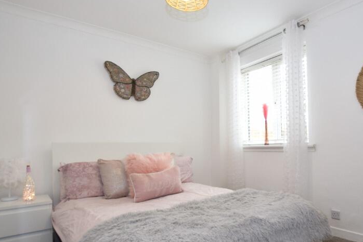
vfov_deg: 56.8
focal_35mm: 22
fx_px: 222
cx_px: 228
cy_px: 147
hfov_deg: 77.1
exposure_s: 1/60
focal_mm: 10
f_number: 4
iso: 400
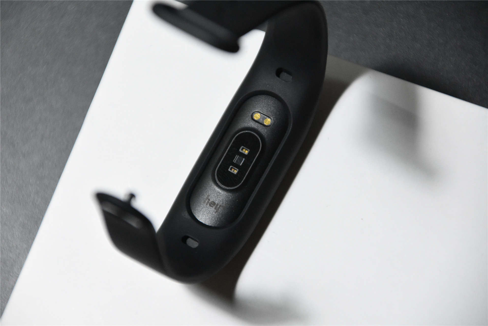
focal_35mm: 300
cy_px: 163
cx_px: 244
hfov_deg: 6.9
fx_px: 4066
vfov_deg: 4.6
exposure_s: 1/100
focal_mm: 200
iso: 4000
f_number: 7.1
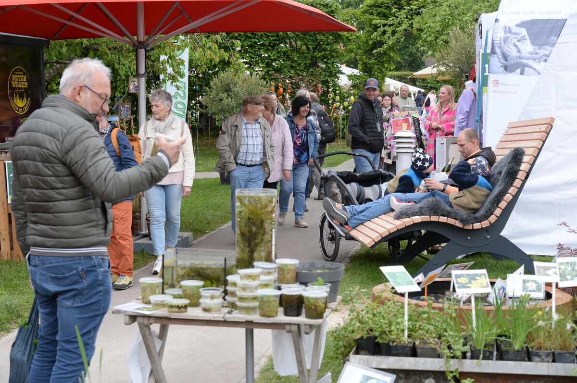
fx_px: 992
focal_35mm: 62
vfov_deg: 21.9
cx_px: 288
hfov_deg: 32.4
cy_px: 192
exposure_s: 1/160
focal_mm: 62
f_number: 6.3
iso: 400
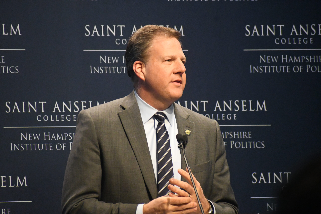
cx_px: 160
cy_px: 107
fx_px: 4012
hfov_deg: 4.6
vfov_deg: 3.1
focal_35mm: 450
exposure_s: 1/500
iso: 11400
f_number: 6.3
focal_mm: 300
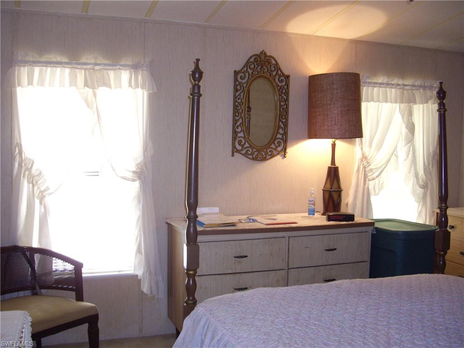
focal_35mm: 38
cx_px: 232
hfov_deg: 49.0
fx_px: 509
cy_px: 174
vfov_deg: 37.7
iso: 200
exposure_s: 1/40
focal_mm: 7.9
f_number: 2.8
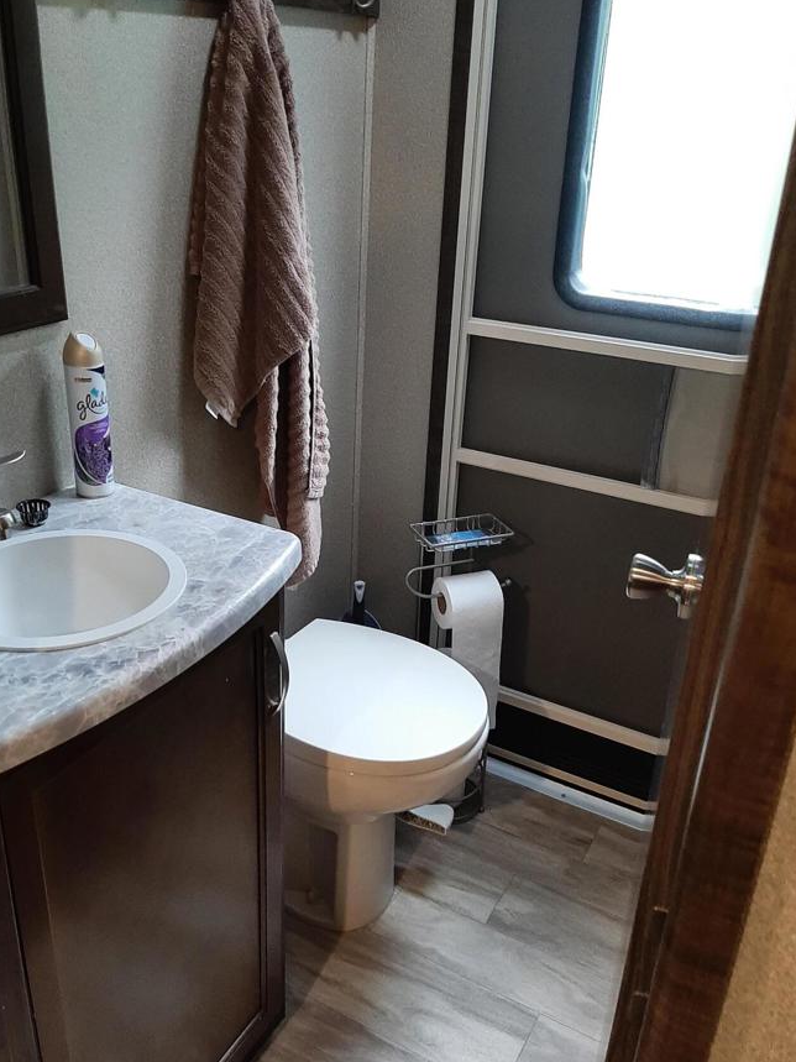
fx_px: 951
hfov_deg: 45.3
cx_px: 344
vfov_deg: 58.4
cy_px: 528
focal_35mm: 31
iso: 200
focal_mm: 3.93
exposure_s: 1/25
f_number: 1.7
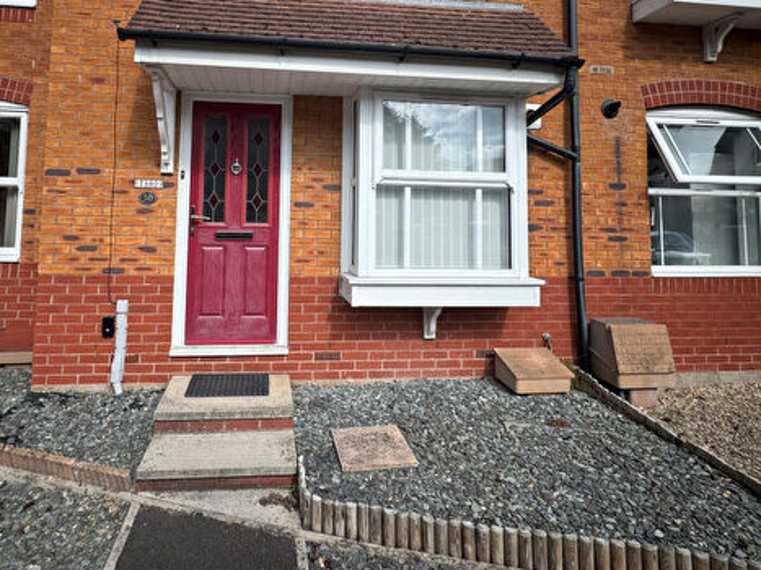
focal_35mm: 21
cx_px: 313
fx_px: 462
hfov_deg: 78.3
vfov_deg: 61.8
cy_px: 186
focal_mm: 2.22
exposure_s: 1/1832
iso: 50
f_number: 2.2
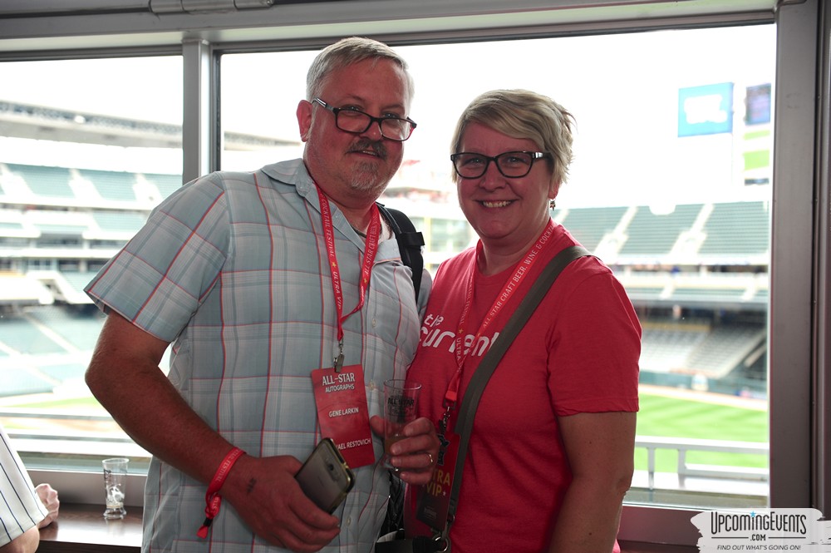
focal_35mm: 42
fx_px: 969
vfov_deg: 31.8
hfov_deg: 46.4
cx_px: 416
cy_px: 276
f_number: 3.5
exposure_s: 1/250
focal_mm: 42
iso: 250
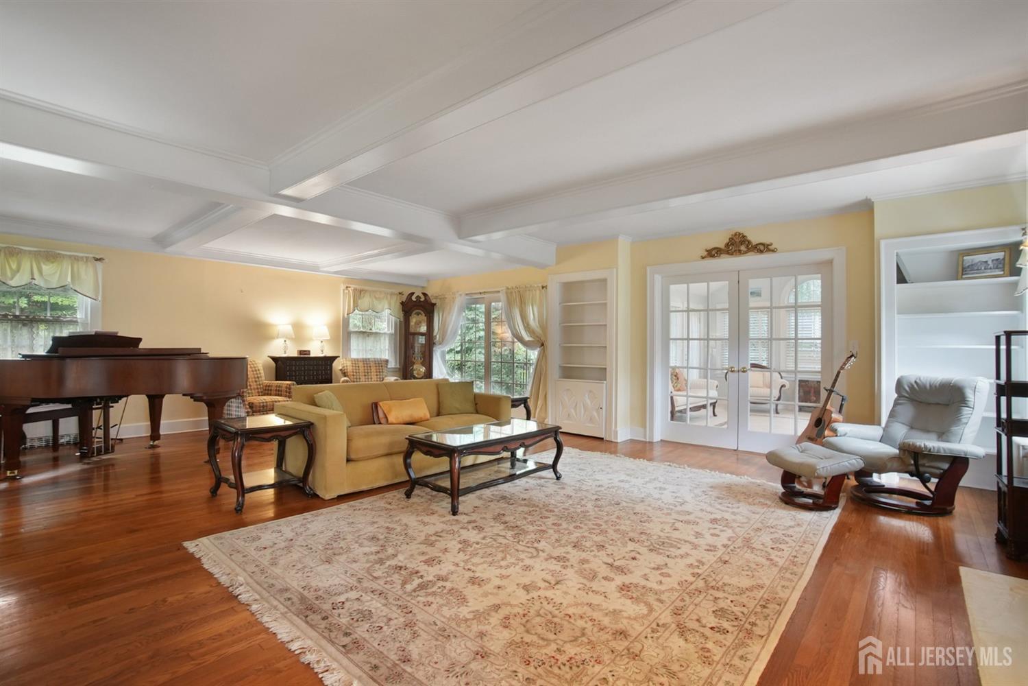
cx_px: 514
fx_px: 428
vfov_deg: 77.3
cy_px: 343
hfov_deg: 100.4
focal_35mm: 15
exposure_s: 1/10
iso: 1250
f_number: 9
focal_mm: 10
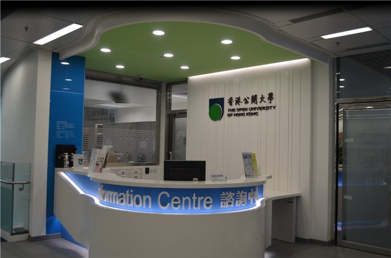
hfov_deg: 57.3
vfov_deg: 39.8
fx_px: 357
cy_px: 129
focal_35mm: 33
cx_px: 196
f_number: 4.5
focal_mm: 22
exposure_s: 1/80
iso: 400
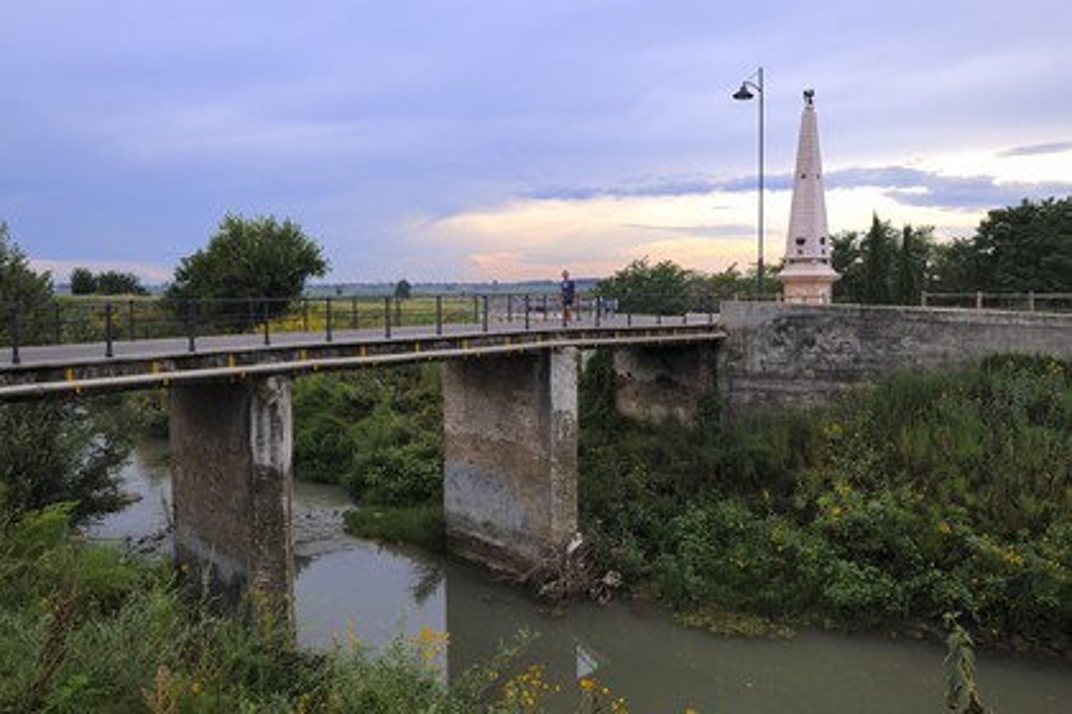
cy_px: 357
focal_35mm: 24
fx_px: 715
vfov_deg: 53.1
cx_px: 536
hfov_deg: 73.7
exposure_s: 1/60
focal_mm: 24
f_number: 7.1
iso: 400
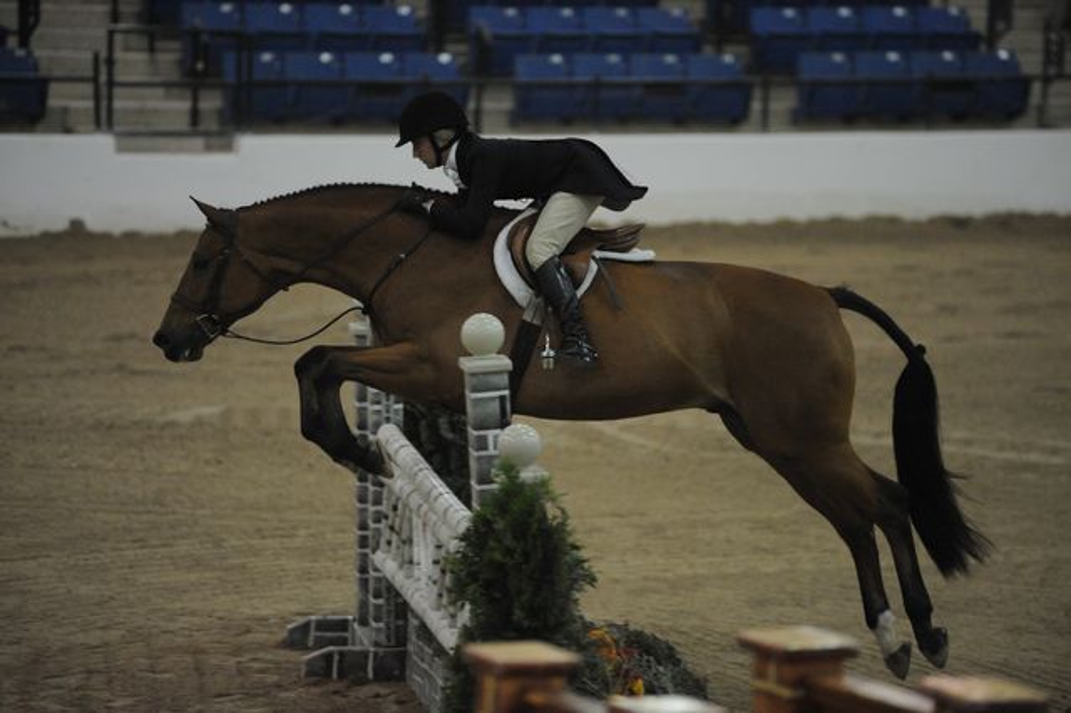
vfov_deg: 6.9
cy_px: 356
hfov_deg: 10.3
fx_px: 5947
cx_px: 536
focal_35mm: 200
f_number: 2.8
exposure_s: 1/500
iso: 6400
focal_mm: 200
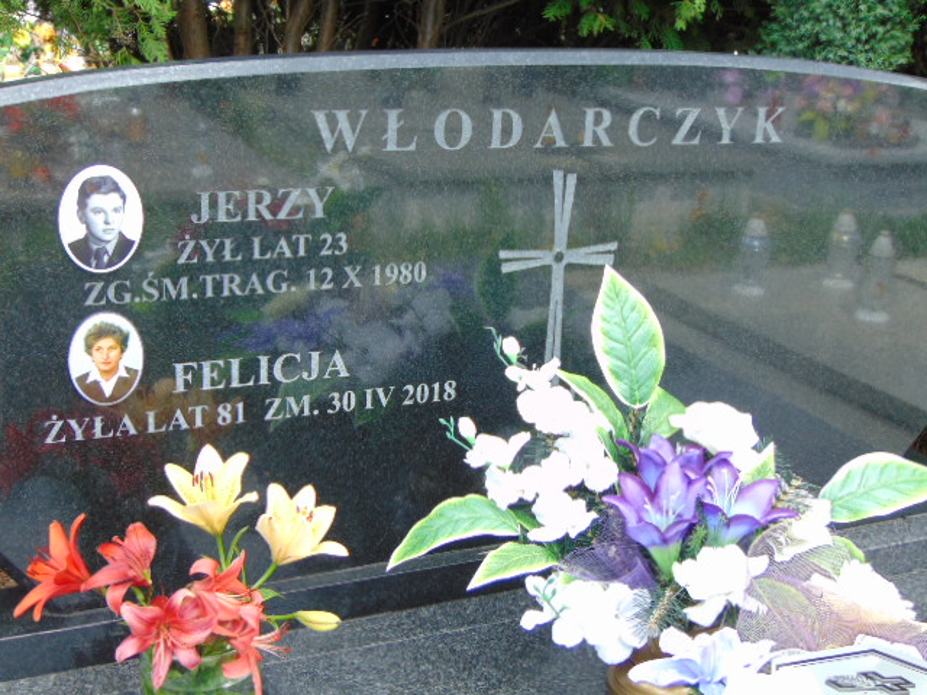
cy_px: 348
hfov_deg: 38.2
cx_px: 464
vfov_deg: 29.1
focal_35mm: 50
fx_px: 1339
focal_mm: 9
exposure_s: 1/100
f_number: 3.5
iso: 80
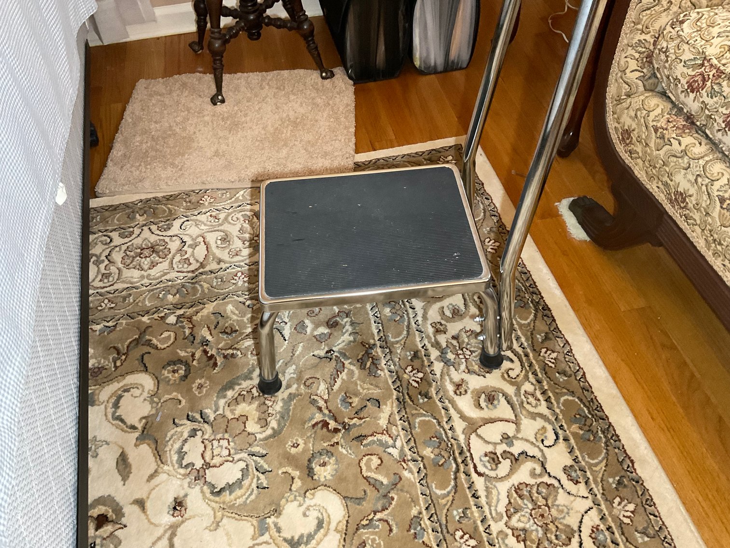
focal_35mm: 29
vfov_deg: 48.2
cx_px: 365
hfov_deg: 61.7
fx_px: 612
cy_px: 274
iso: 250
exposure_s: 1/60
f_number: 1.8
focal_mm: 3
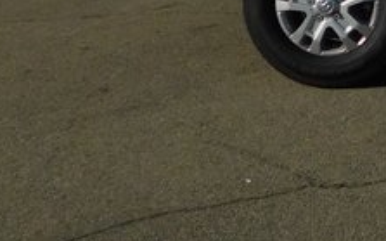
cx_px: 763
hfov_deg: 15.2
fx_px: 1177
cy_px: -168
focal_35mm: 112
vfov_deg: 11.0
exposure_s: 1/1000
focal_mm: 4
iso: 125
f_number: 6
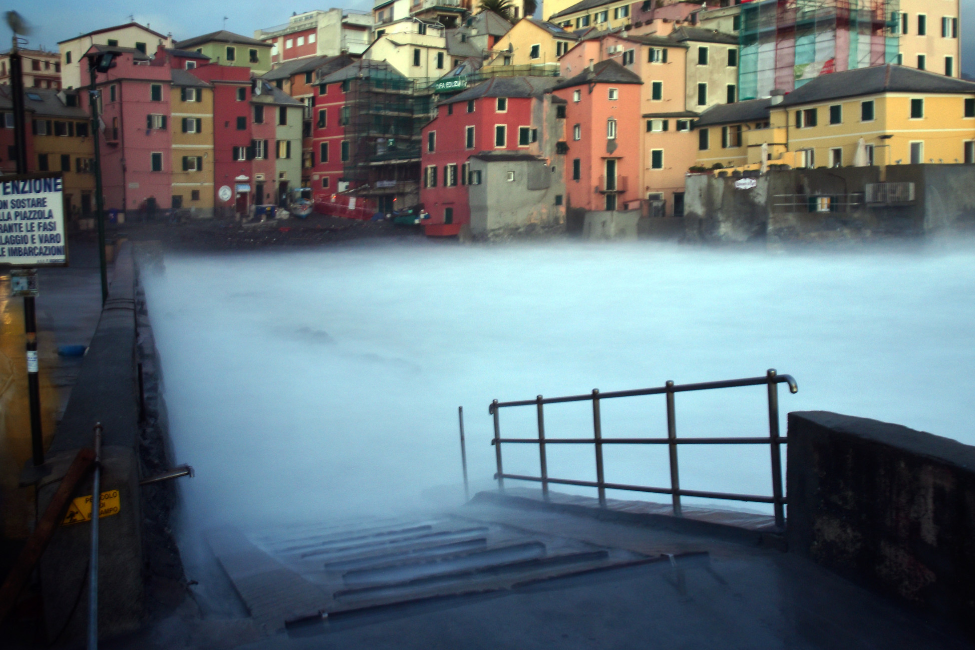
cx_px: 588
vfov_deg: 35.9
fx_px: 1002
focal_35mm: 37
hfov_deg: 51.5
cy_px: 270
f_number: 8
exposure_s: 47.3
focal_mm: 30
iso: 400
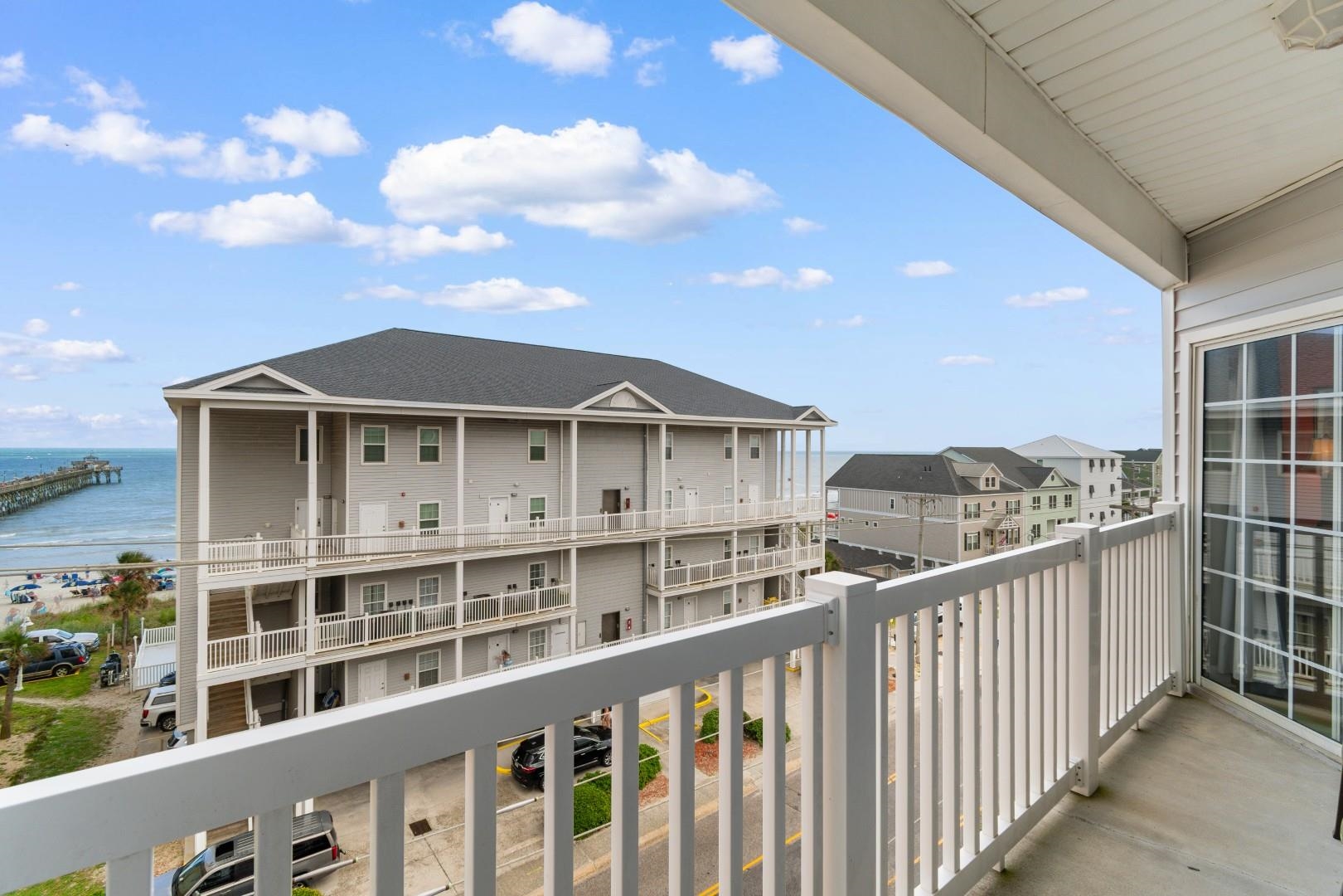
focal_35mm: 15
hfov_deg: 100.4
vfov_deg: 77.3
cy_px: 448
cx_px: 672
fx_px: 560
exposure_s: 1/160
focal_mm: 10
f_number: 6.3
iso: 100
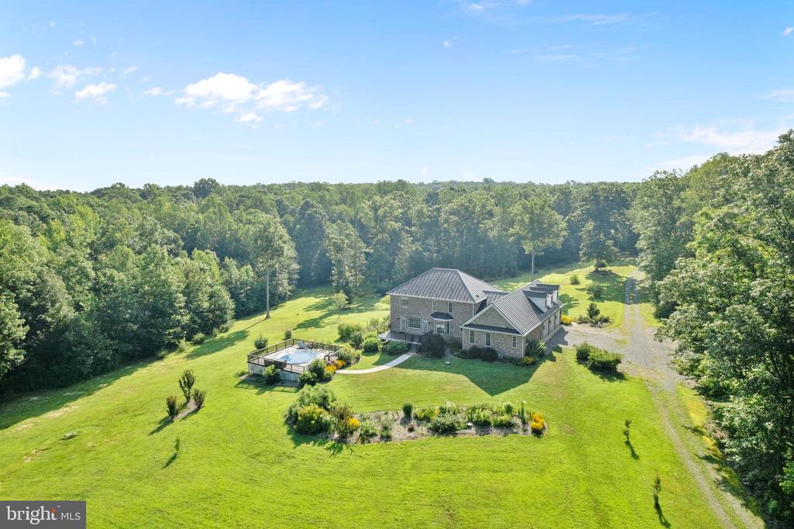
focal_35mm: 22
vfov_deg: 57.2
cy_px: 264
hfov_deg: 78.6
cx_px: 397
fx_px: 485
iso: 110
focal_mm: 8.38
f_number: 2.8
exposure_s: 1/5000
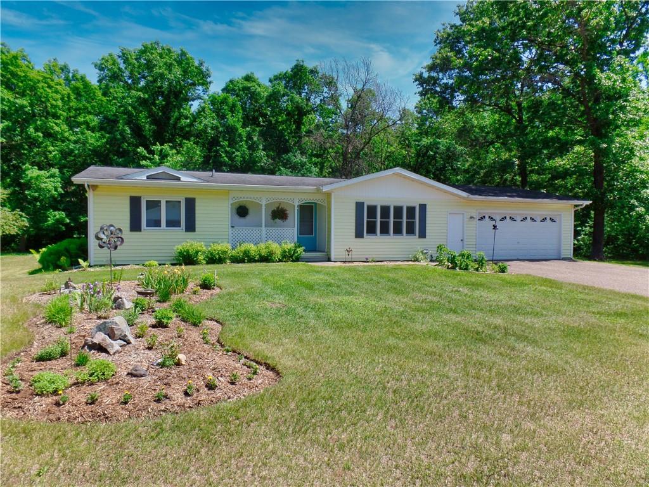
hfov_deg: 73.9
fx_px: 431
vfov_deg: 58.9
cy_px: 244
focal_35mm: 23
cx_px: 324
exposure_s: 1/500
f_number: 3.5
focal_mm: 4.1
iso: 80
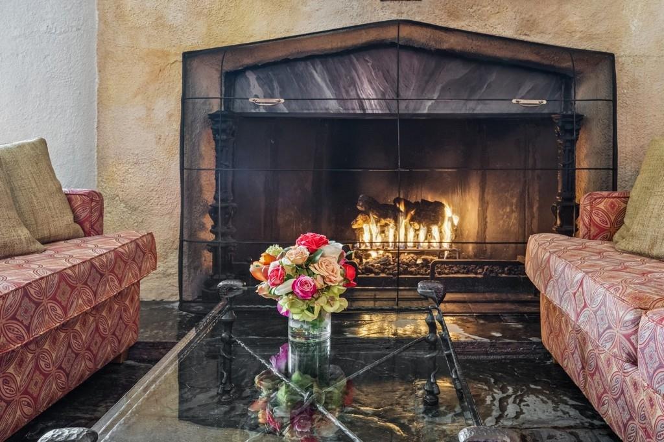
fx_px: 553
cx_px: 332
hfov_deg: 61.9
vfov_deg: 43.6
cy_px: 221
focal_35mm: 30
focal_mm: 20
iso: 640
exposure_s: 1/15
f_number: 8
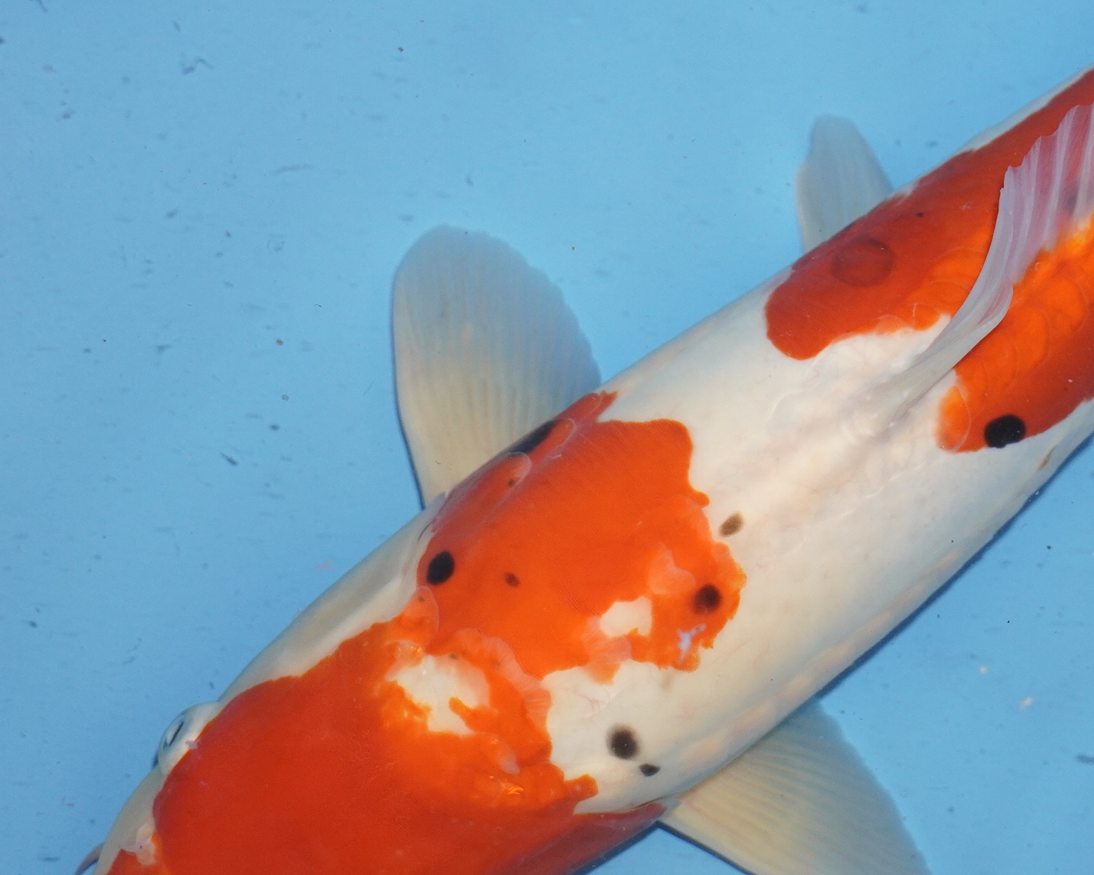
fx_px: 3462
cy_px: 410
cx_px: 852
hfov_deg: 17.8
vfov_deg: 14.4
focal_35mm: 107
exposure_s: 1/160
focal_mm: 39
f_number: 4.5
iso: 1000
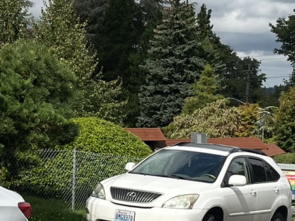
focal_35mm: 118
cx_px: 216
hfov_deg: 16.6
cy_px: 117
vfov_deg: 12.5
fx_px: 1005
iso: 50
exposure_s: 1/5076
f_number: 1.6
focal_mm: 5.1
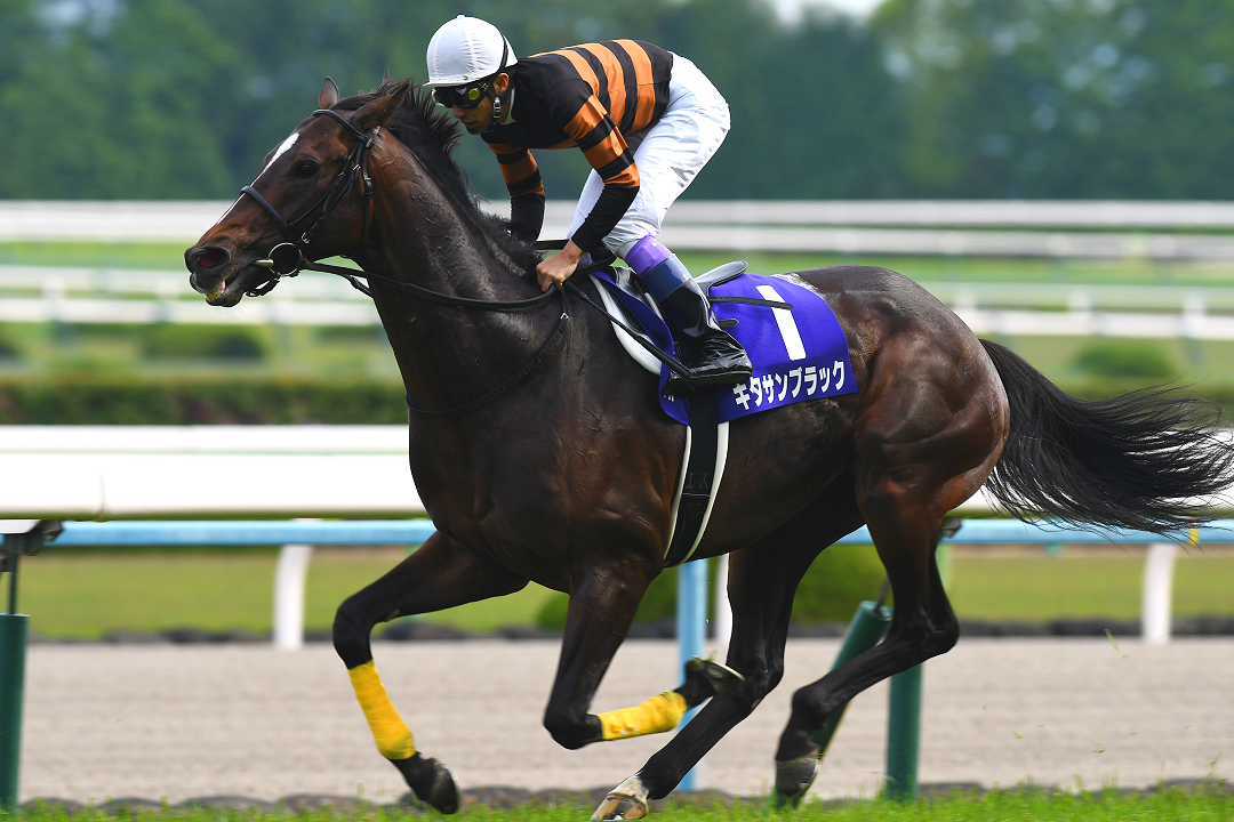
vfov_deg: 3.1
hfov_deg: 4.6
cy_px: 411
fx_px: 15424
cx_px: 617
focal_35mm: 450
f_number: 4.5
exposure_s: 1/640
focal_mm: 300
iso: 125
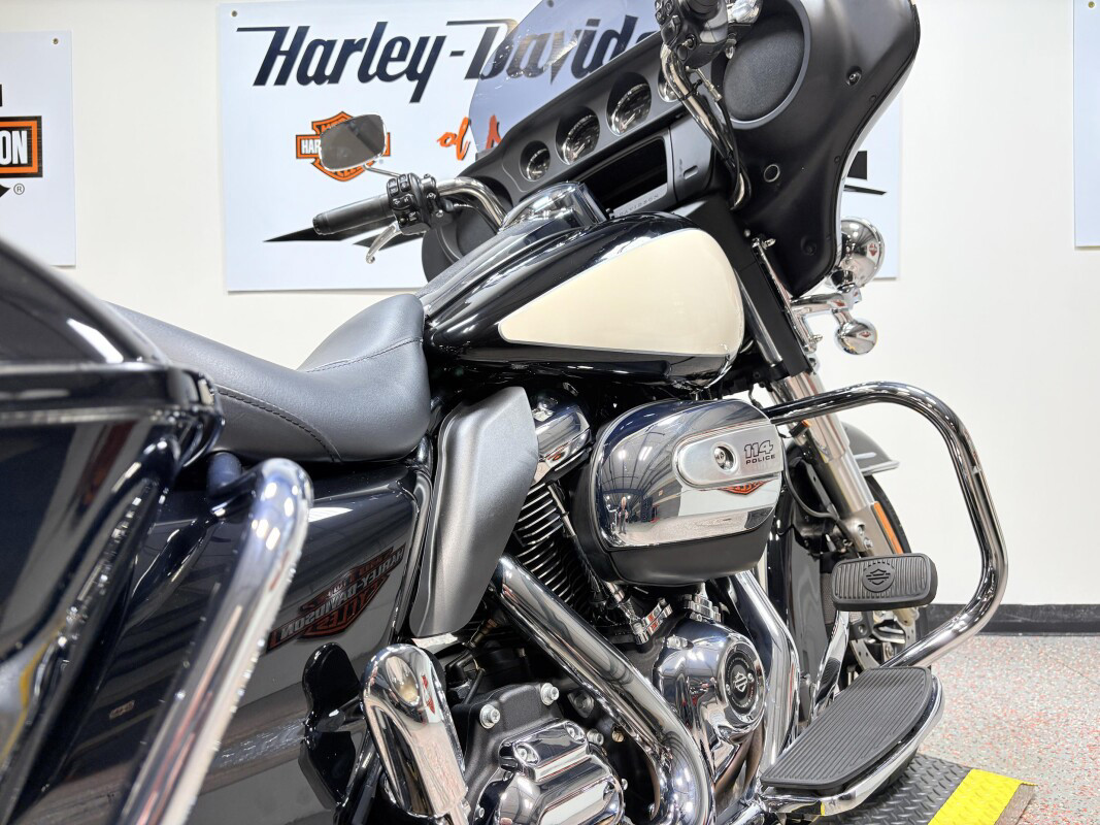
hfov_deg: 67.3
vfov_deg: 53.1
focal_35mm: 26
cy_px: 412
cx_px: 550
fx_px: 826
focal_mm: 5.96
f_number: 1.6
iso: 50
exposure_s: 1/120
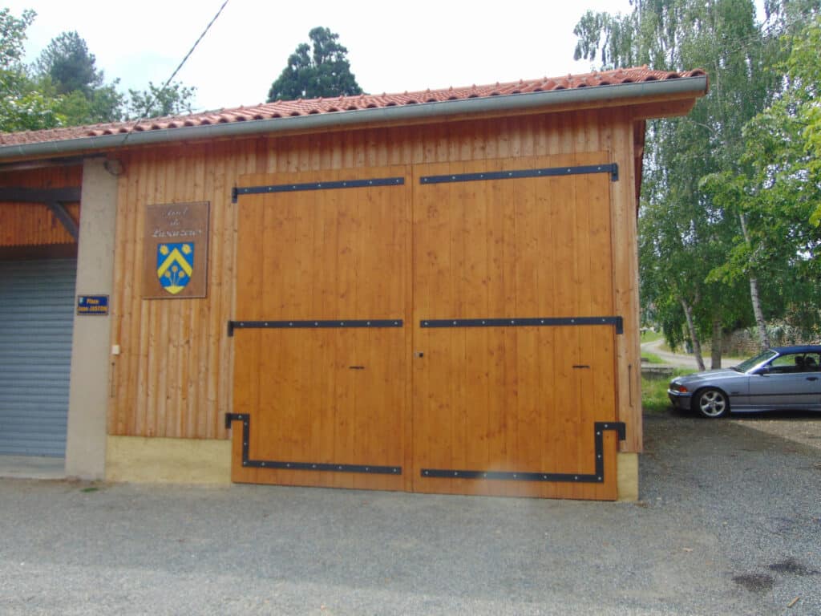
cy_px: 308
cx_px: 410
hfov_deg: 60.0
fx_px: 712
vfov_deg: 46.8
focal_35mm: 30
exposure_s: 1/800
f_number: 3.1
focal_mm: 5.4
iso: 80
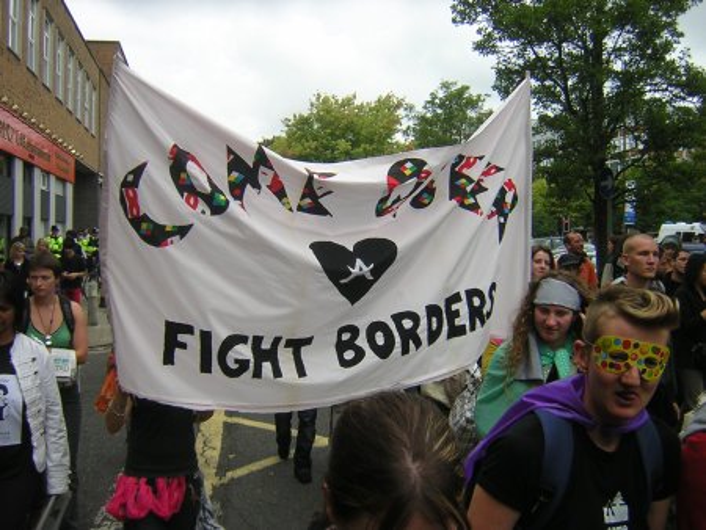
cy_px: 265
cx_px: 353
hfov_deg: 51.3
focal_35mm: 36
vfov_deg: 39.7
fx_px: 735
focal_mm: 4.7
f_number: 2.6
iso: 100
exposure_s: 1/462
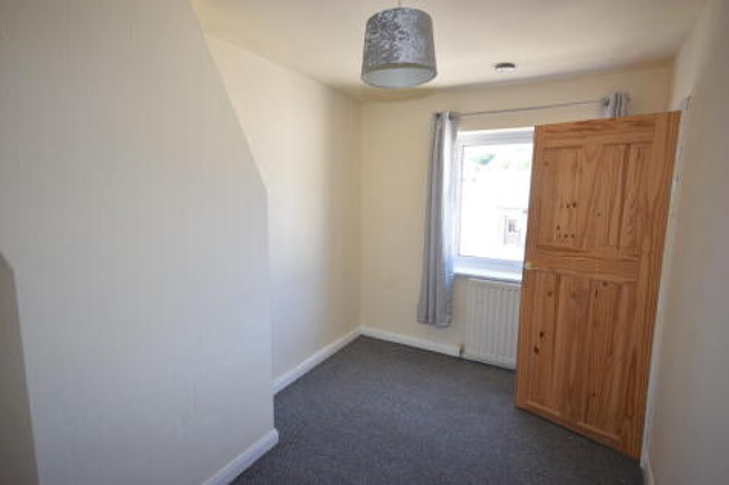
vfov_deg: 63.2
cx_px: 364
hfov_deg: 85.4
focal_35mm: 20
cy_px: 242
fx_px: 395
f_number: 5.6
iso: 640
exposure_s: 1/125
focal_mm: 13
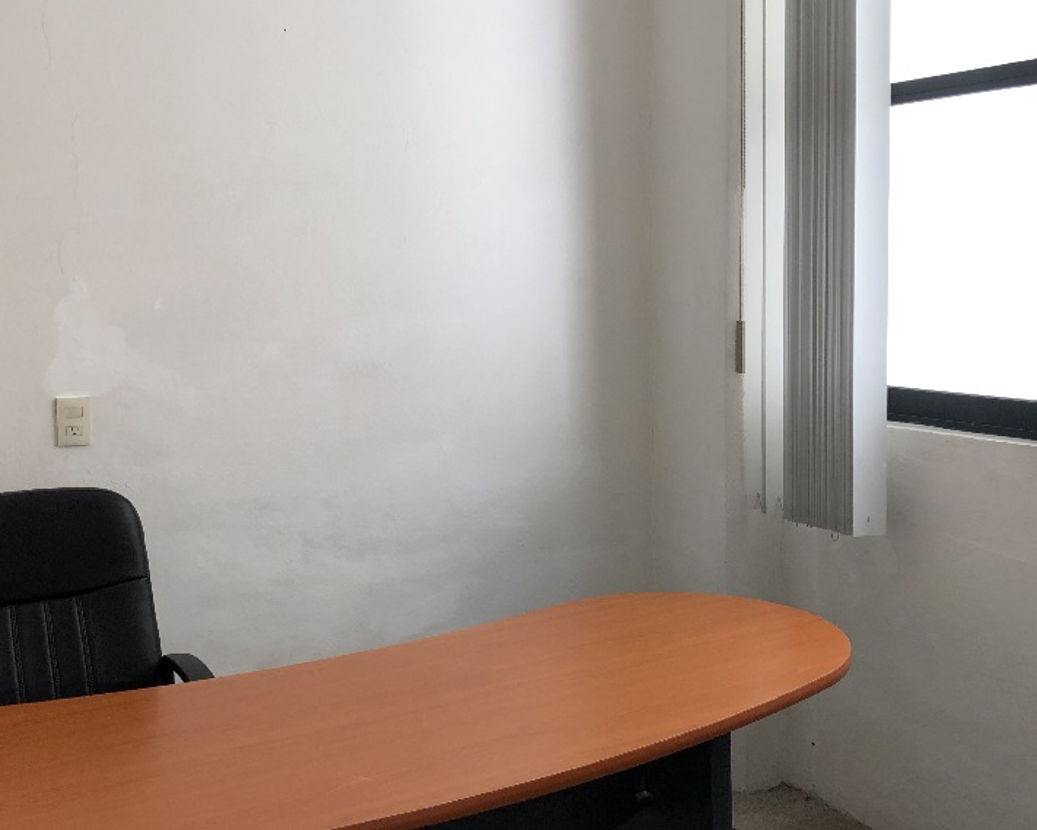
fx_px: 1259
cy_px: 432
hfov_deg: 44.8
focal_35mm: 41
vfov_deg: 36.5
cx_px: 557
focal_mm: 3.99
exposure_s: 1/40
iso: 25
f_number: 1.8
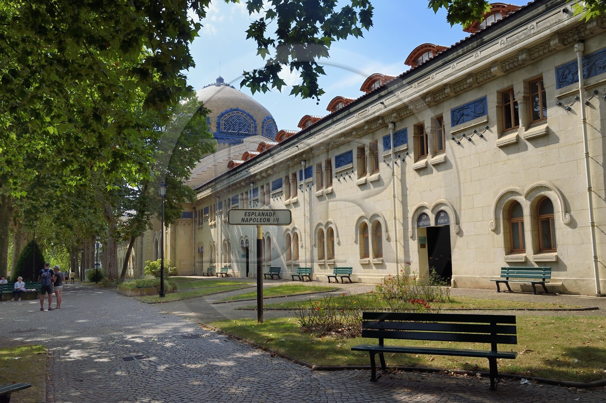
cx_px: 303
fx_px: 572
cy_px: 202
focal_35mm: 34
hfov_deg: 55.8
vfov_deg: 38.8
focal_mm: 34
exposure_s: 1/250
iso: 200
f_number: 14
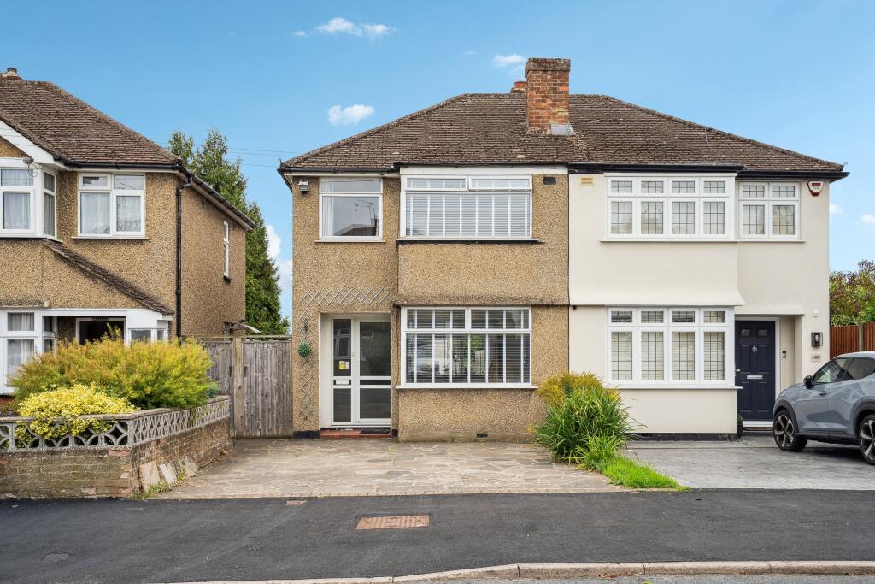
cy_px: 292
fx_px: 851
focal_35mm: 35
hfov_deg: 54.4
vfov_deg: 37.9
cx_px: 438
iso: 320
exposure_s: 1/160
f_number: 5.6
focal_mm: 35
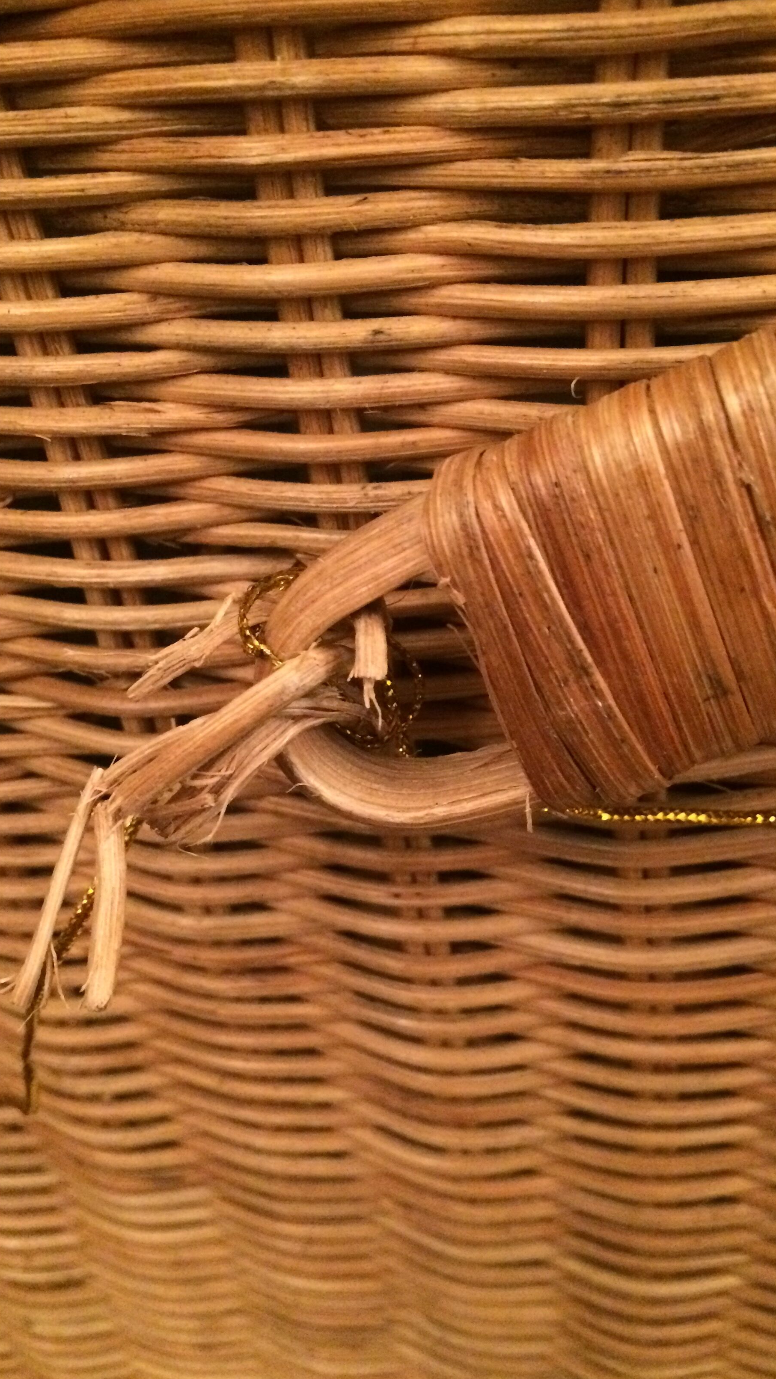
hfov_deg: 36.6
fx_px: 1171
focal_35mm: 32
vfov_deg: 61.0
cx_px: 449
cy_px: 690
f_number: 2.2
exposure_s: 1/17
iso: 500
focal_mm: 4.15
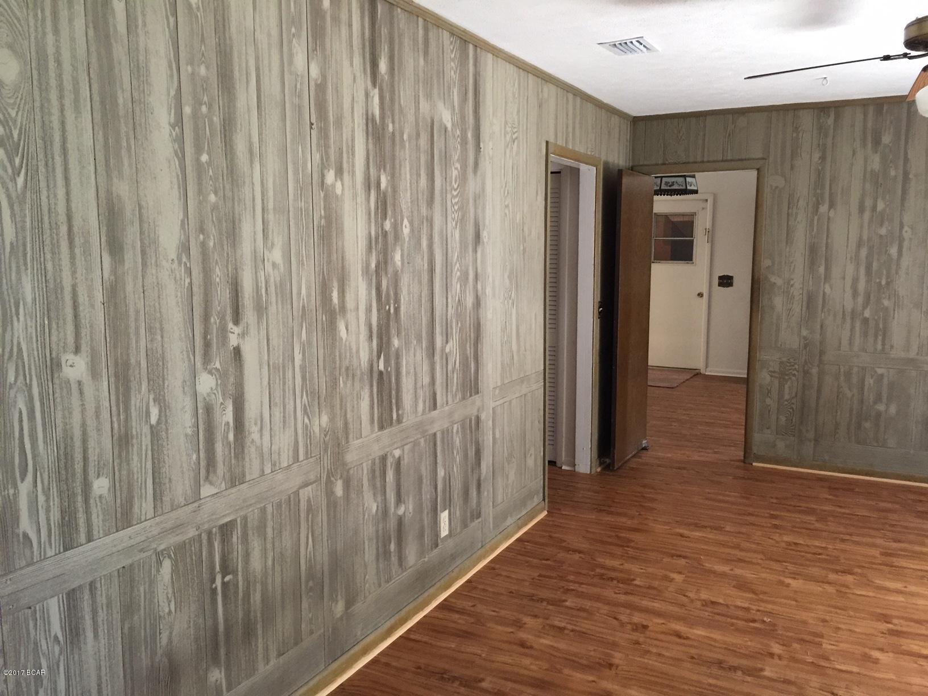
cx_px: 464
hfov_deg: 61.7
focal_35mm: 29
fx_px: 777
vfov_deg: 48.2
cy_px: 348
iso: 125
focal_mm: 4.15
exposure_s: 1/15
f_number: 2.2
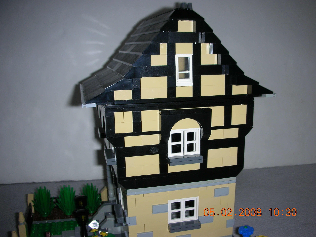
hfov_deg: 52.6
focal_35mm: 35
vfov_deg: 40.7
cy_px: 118
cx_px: 158
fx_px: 320
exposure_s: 1/60.1
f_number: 3
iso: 50
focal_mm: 5.8
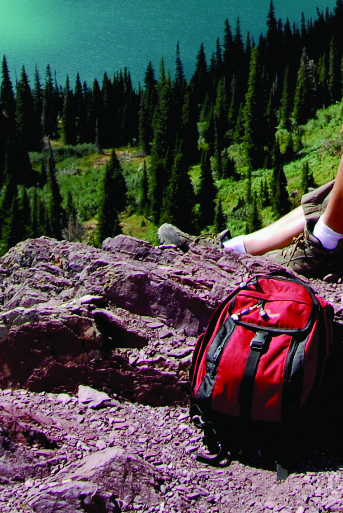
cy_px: -351
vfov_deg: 14.9
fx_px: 1752
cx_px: 288
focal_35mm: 123
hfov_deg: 11.1
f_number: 8
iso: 125
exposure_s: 1/60
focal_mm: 24
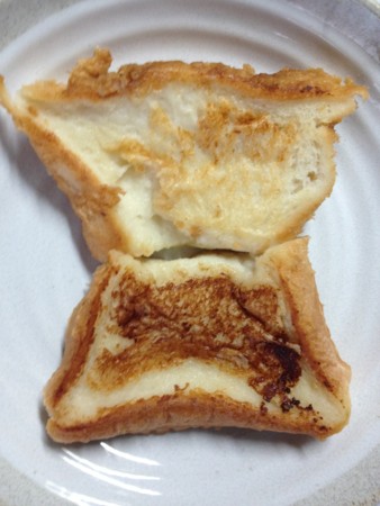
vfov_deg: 52.6
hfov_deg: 40.7
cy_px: 253
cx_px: 190
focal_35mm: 35
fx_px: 512
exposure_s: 1/20
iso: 125
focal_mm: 4.28
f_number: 2.4
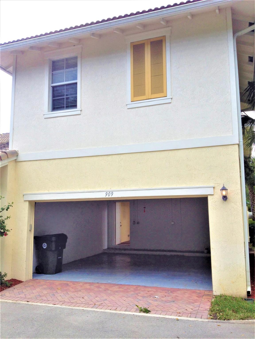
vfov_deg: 52.6
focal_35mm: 35
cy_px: 170
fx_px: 344
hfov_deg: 40.7
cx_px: 128
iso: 50
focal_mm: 4.28
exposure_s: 1/297
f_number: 2.4
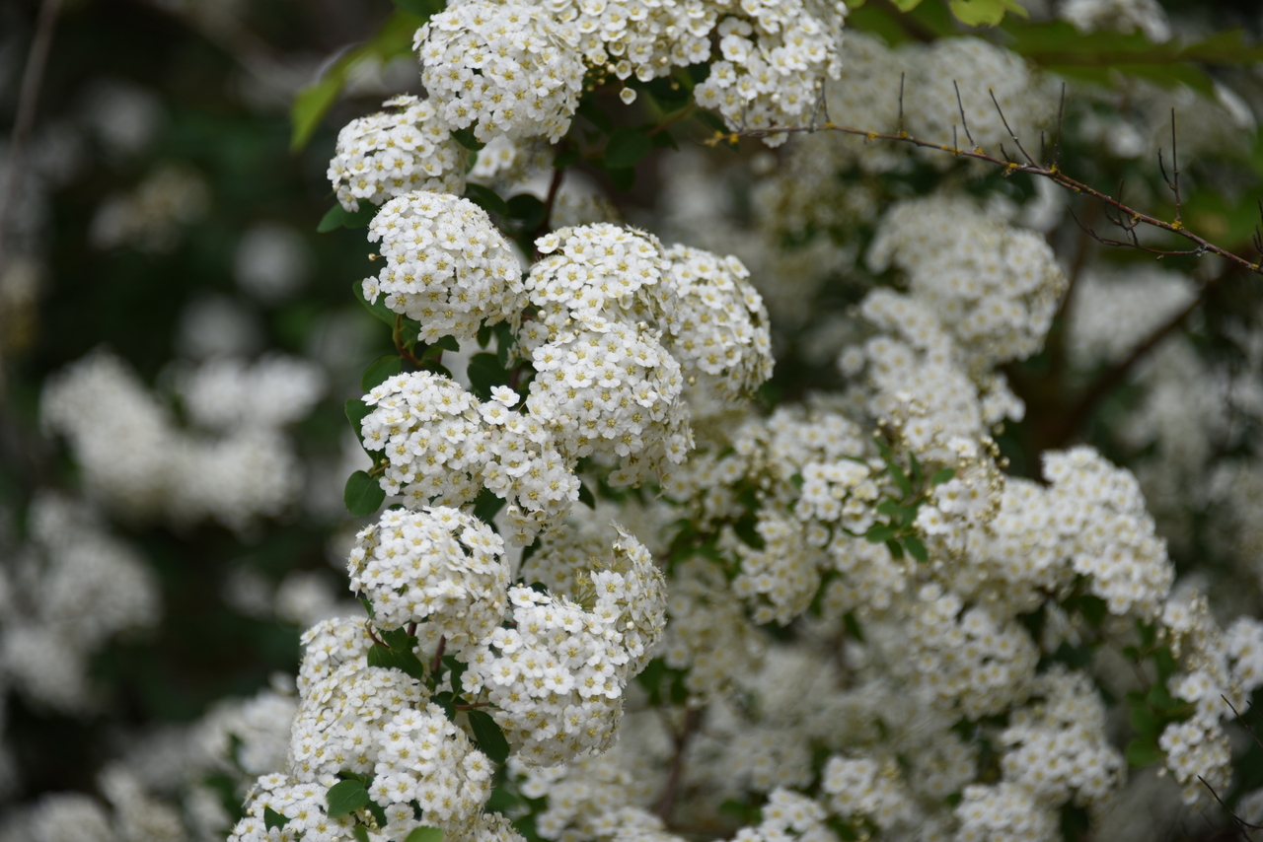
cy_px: 421
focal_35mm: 300
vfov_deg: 4.6
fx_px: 10527
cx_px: 632
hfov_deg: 6.9
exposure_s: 1/640
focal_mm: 300
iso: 220
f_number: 5.6
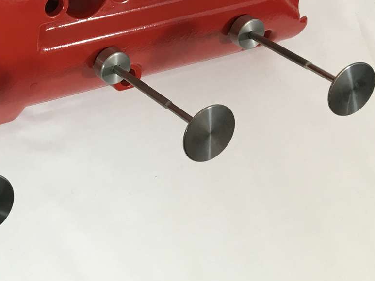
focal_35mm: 75
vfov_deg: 19.0
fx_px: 813
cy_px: -8
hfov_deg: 24.1
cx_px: -49
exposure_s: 1/33
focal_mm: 4.15
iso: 50
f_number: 2.2
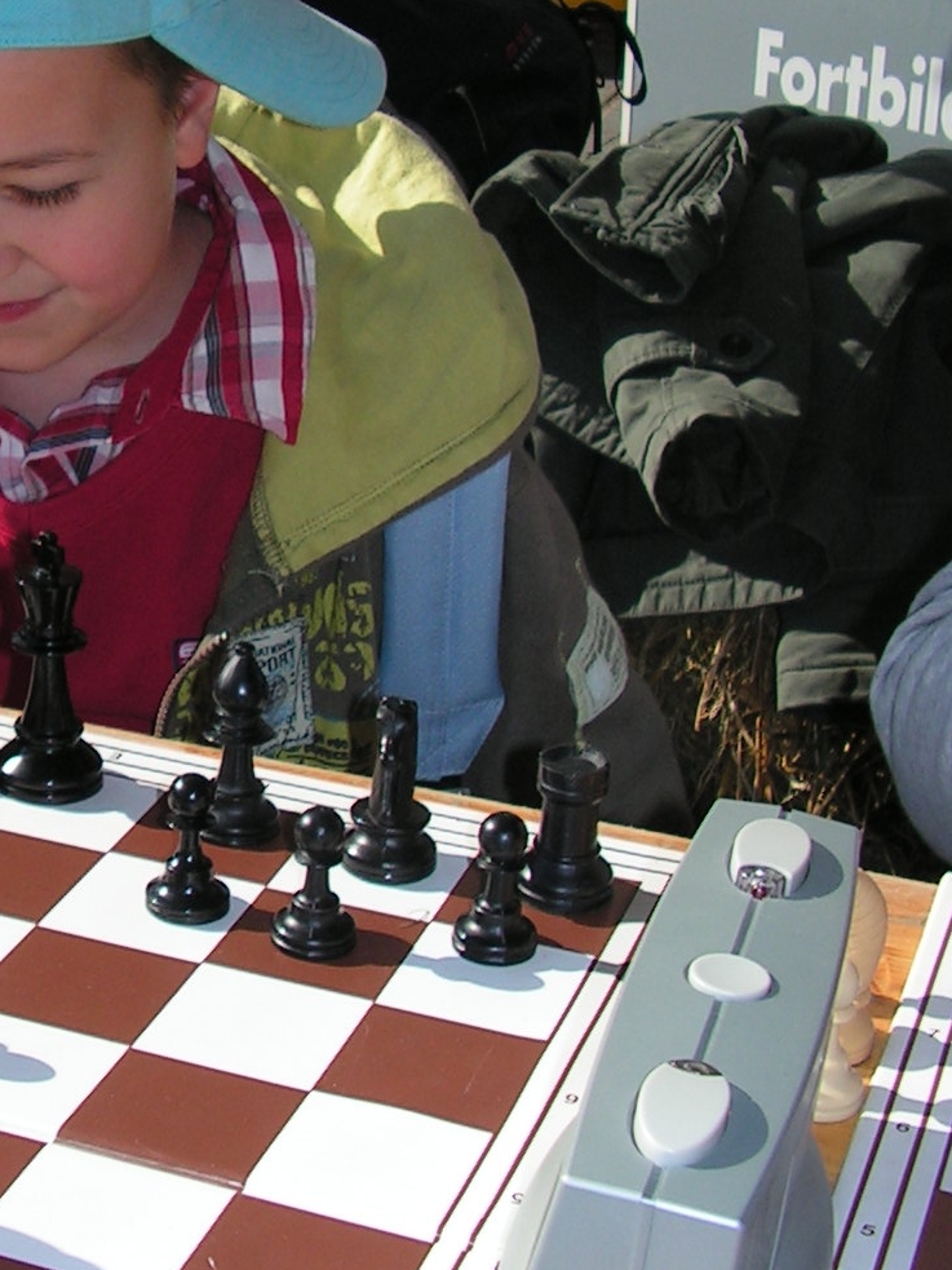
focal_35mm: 75
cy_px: 552
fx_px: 2751
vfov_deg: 26.0
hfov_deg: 19.1
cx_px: 3
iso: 64
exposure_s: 1/1250
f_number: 3.2
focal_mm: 6
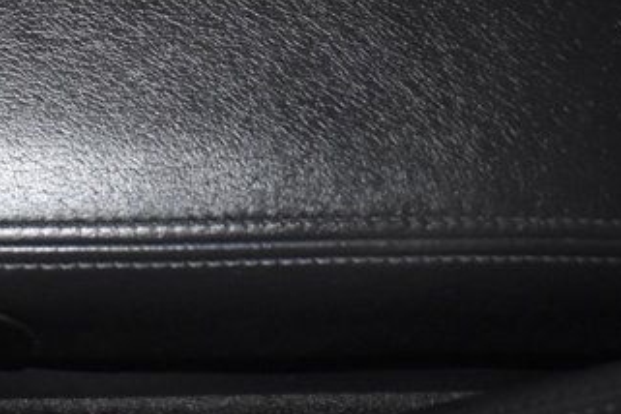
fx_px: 1483
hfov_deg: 21.9
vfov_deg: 15.1
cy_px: -137
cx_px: -128
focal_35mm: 86
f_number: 3.5
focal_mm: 18
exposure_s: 1/60
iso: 2200
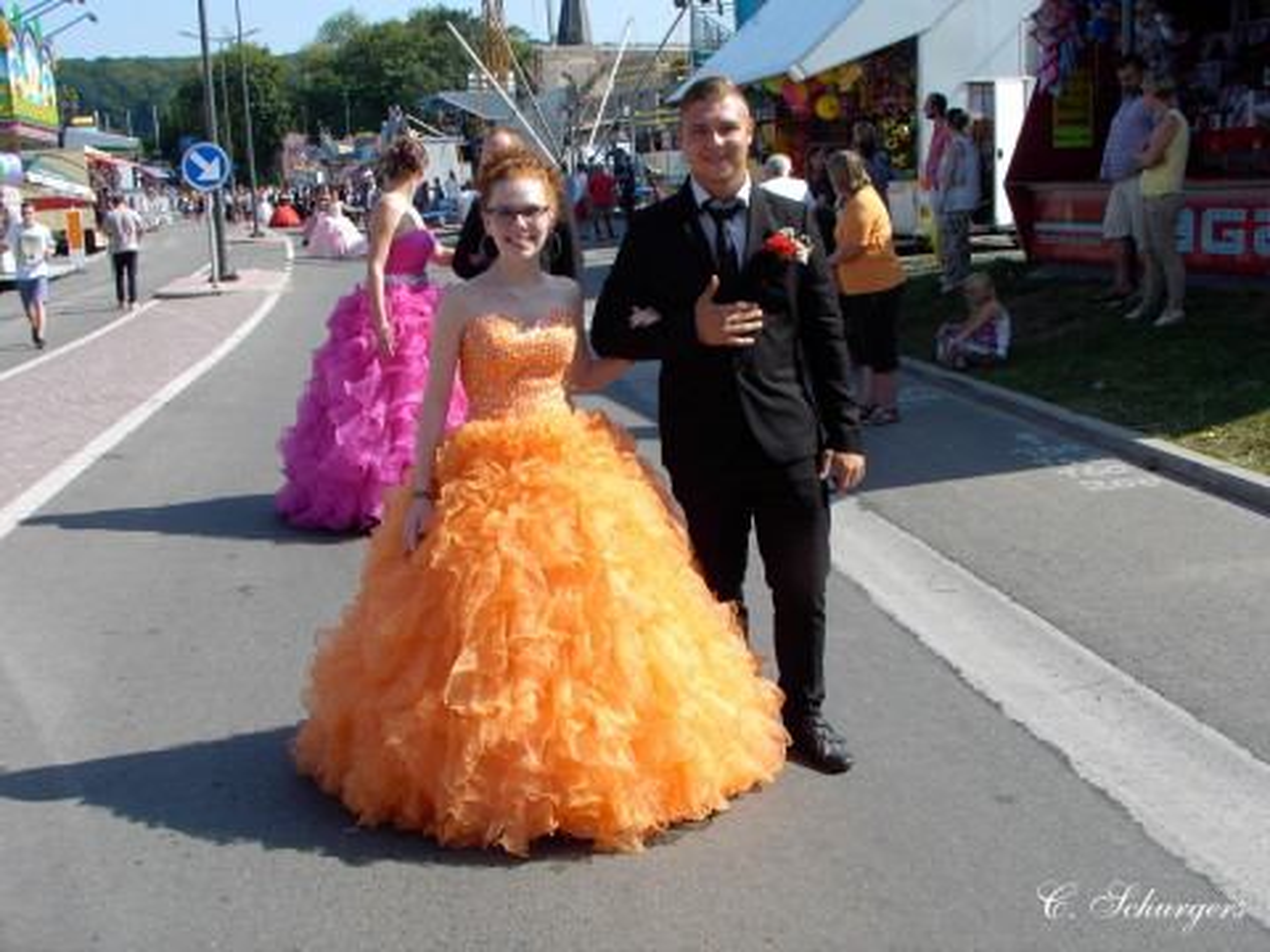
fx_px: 1468
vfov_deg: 36.0
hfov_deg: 46.8
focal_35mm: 40
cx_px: 635
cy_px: 476
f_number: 5
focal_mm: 6.2
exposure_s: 1/240
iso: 70
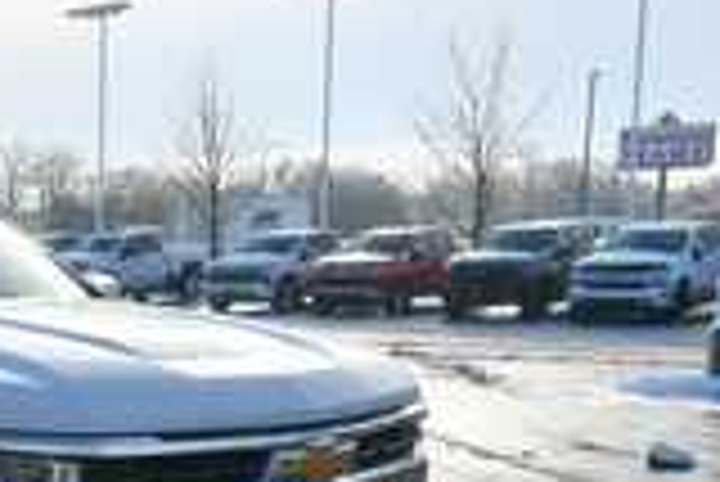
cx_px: -162
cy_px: 502
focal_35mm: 70
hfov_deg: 25.6
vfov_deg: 18.9
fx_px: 1401
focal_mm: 19
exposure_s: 1/250
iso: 110
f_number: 8
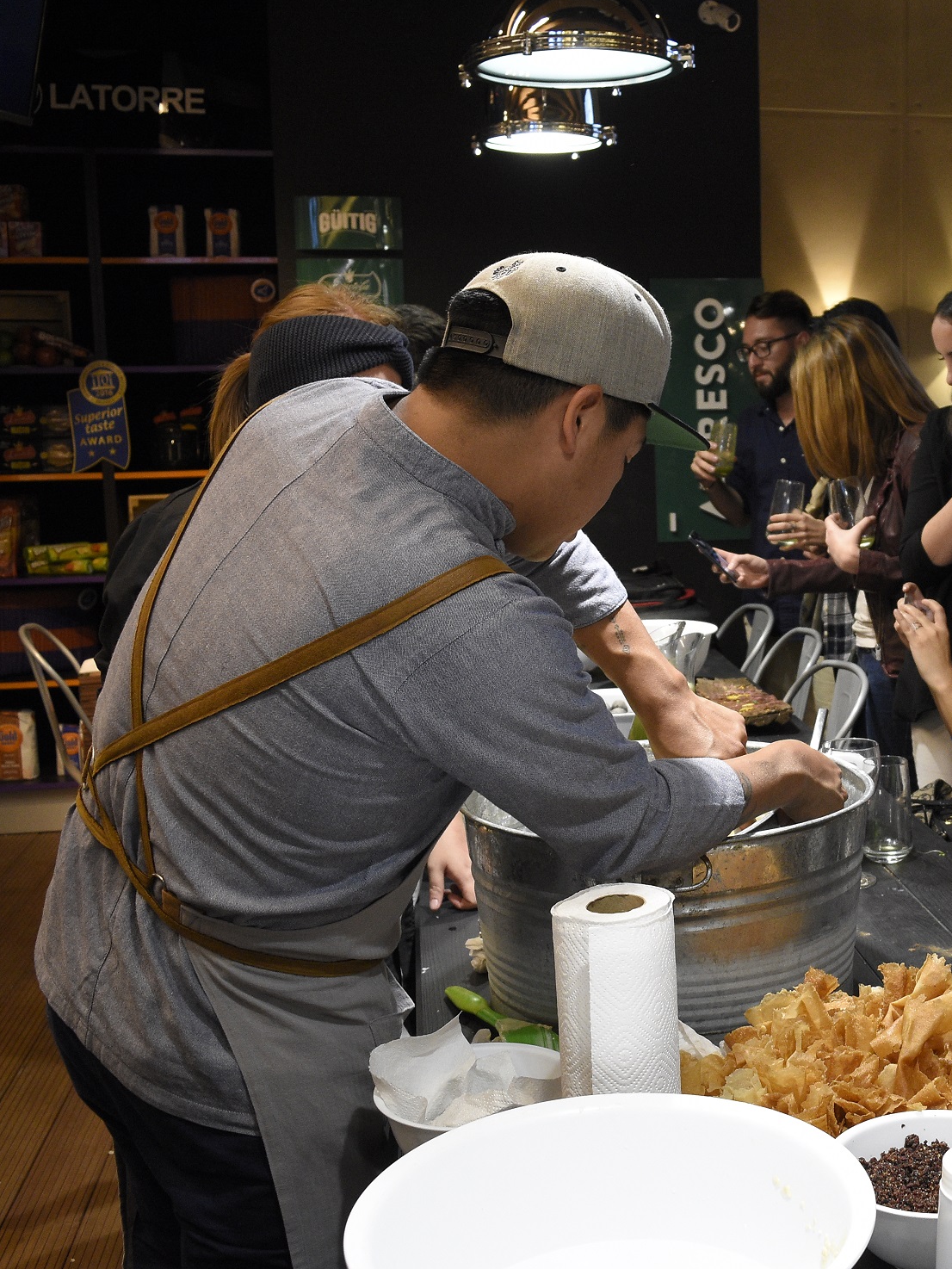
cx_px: 864
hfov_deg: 31.3
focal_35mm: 44
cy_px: 641
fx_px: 1613
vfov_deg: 42.9
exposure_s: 1/80
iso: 1600
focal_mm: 20
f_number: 5
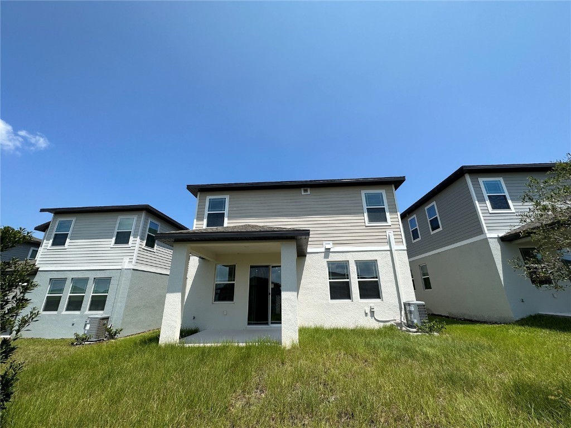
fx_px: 231
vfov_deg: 85.7
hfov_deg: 102.1
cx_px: 286
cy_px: 214
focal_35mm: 14
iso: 50
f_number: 2.2
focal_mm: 2.22
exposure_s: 1/2451
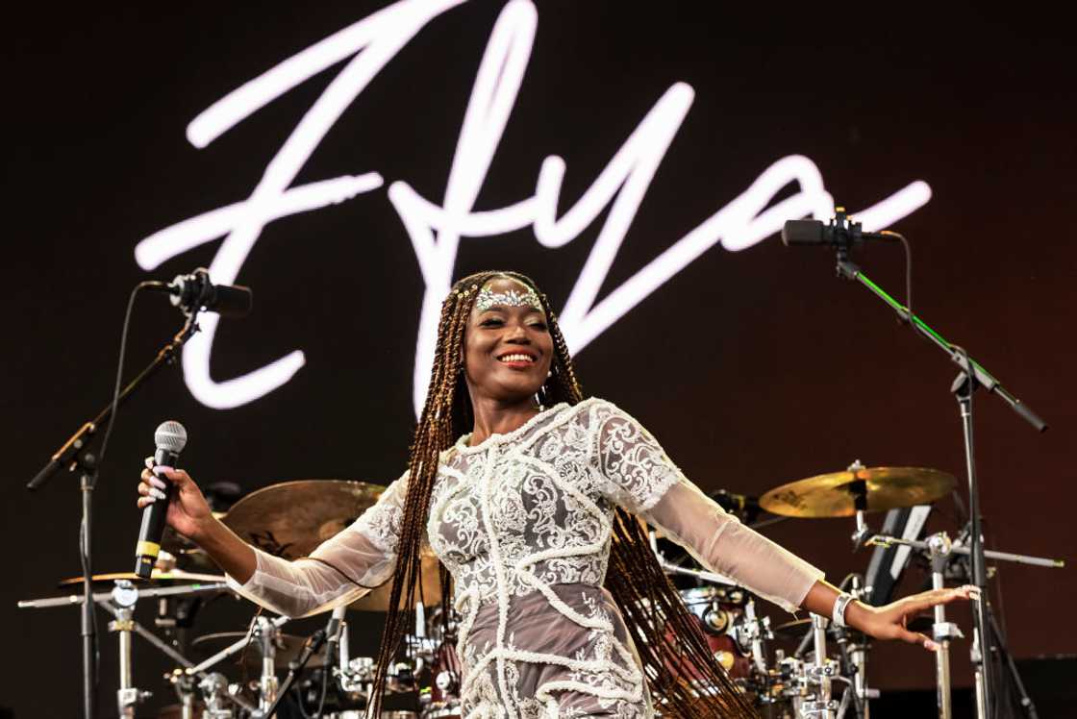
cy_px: 360
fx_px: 3592
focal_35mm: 120
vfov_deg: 11.4
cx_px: 538
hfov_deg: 17.1
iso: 800
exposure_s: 1/400
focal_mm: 120
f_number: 6.3
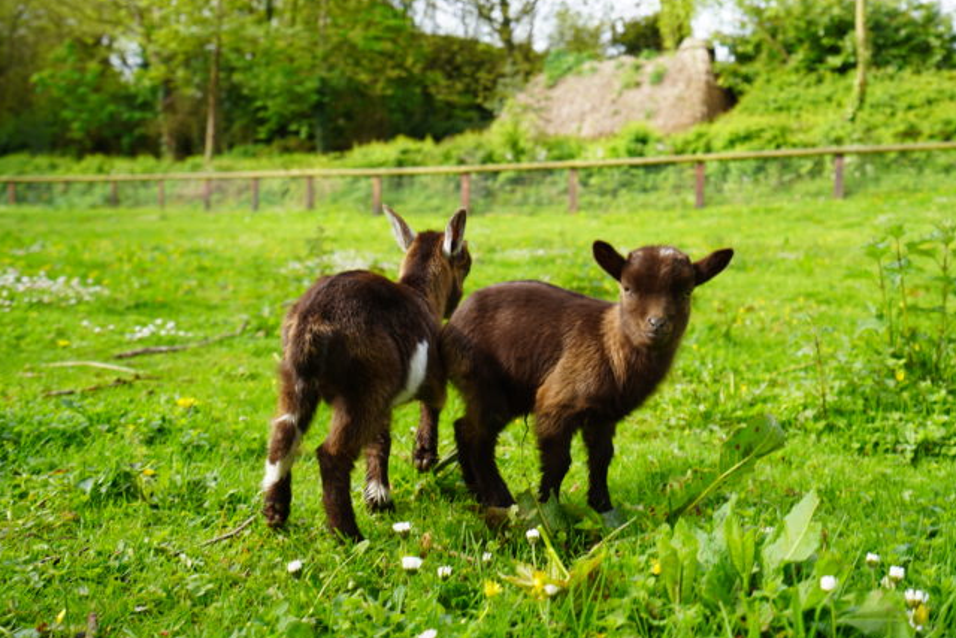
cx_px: 550
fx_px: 1116
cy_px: 288
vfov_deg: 31.9
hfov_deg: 46.2
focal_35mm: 42
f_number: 5
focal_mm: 35
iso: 100
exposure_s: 1/100
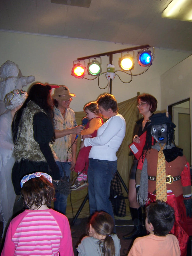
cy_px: 128
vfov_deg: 55.4
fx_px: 244
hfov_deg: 42.9
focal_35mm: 33
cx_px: 96
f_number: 2.8
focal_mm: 5.5
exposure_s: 1/60
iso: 80
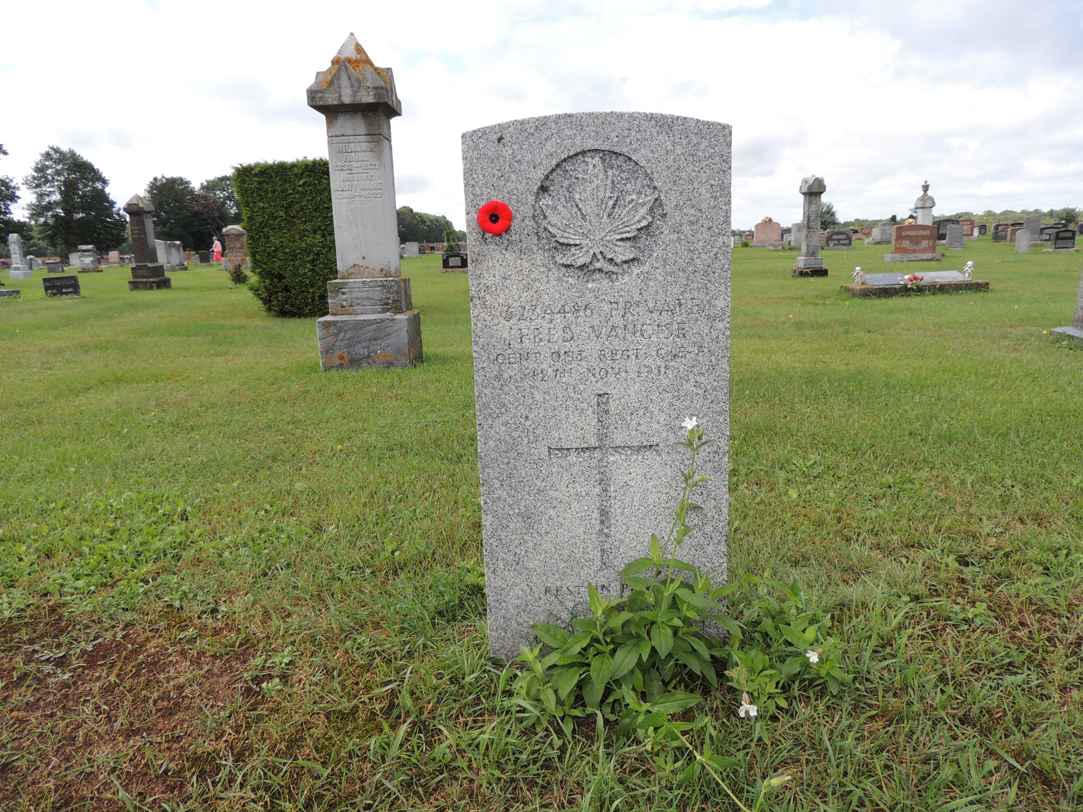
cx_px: 542
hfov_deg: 71.6
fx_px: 751
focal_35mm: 24
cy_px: 406
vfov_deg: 56.8
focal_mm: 4.3
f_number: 3
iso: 100
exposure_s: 1/800
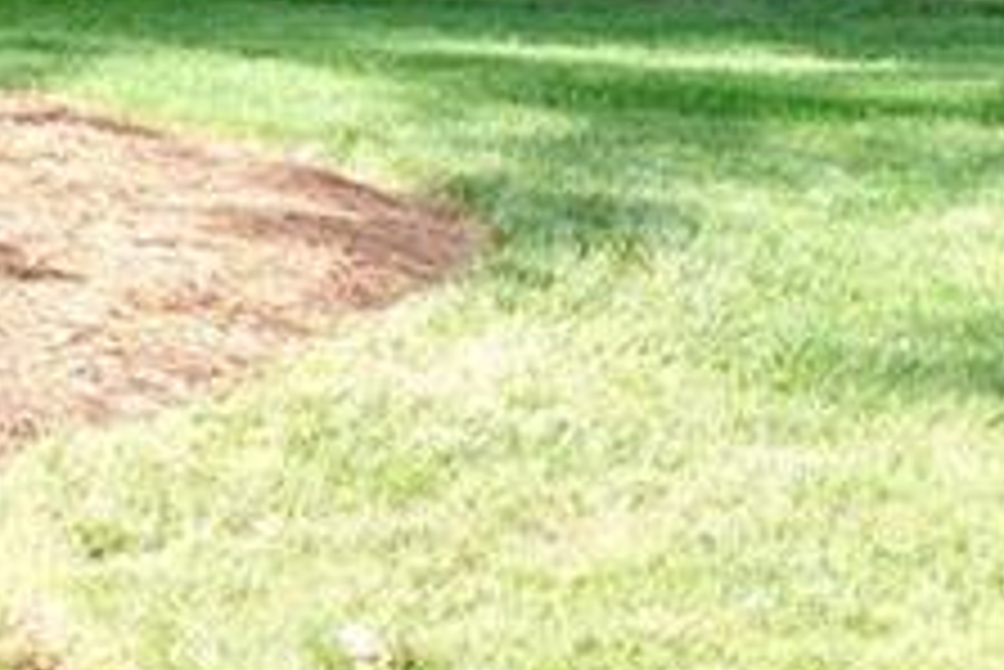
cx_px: 1076
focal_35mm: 147
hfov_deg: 13.7
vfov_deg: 9.1
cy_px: -322
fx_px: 4102
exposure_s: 1/400
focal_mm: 6.3
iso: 80
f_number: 2.8
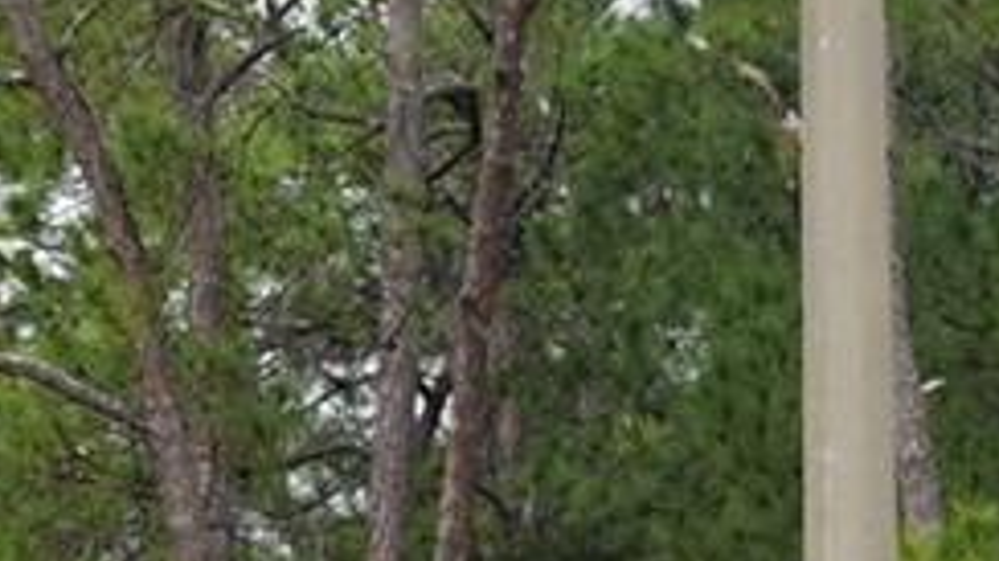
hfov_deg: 4.4
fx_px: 12736
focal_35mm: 481
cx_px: -1511
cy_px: 1875
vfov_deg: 2.5
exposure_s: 1/320
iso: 400
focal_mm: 70
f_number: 8
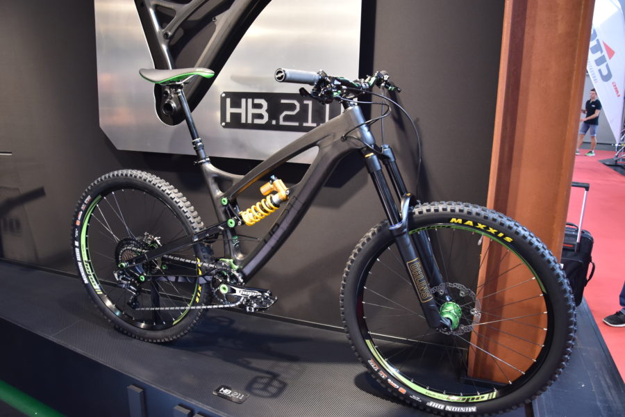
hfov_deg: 67.4
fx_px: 469
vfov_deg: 47.9
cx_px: 312
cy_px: 208
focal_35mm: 27
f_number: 4
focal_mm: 18
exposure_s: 1/40
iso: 640
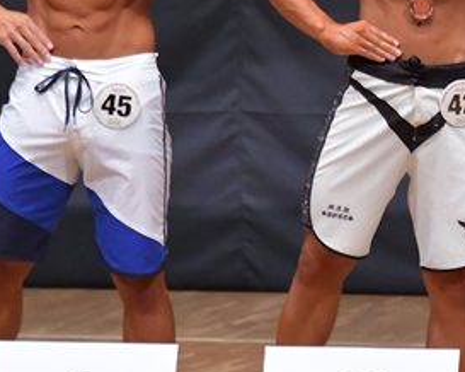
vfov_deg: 1.9
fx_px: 11002
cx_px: 534
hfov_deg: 2.4
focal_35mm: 800
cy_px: 31
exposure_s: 1/400
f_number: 5.6
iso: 6400
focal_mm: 200
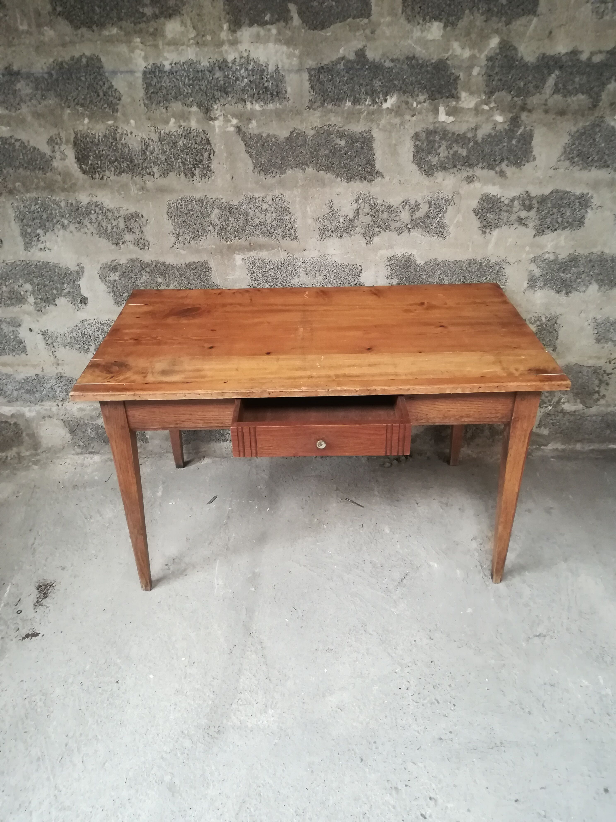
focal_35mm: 26
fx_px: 617
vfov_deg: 67.3
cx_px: 308
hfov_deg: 53.1
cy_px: 411
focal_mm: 3.83
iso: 500
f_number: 2.2
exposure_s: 1/20
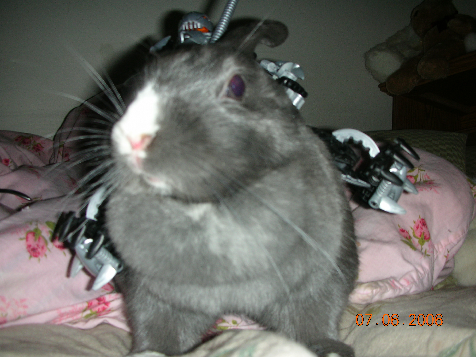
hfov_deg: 52.6
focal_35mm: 35
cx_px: 238
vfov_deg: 40.7
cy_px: 178
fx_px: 481
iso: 50
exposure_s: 1/60.1
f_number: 3
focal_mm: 5.8
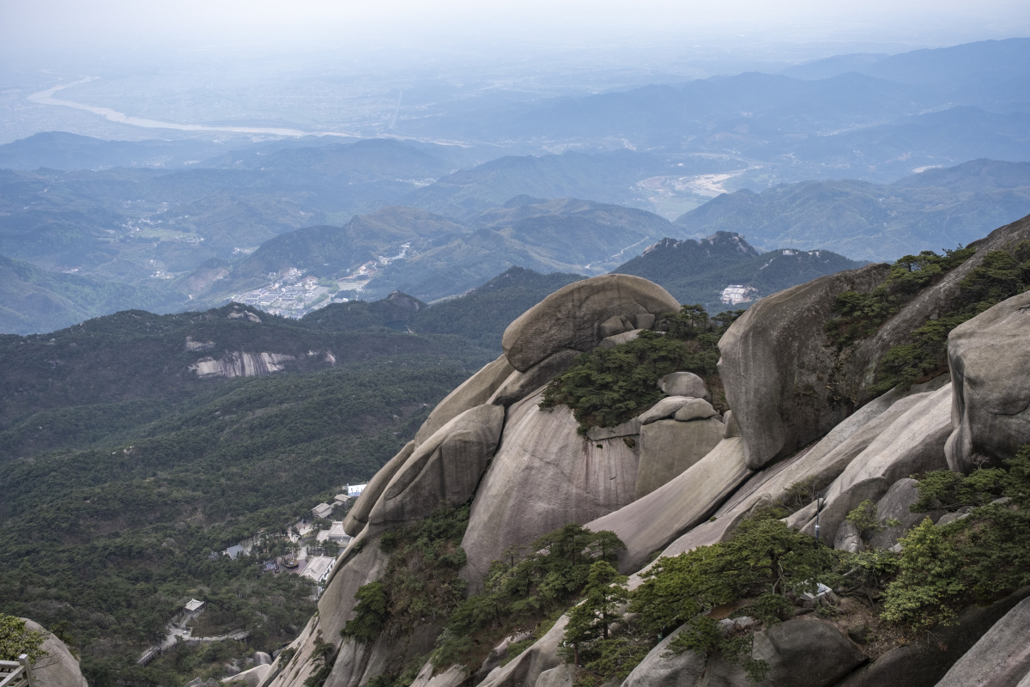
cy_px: 344
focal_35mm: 35
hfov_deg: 54.4
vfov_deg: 37.9
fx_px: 1001
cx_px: 515
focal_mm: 23.5
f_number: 4
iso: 250
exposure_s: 1/250
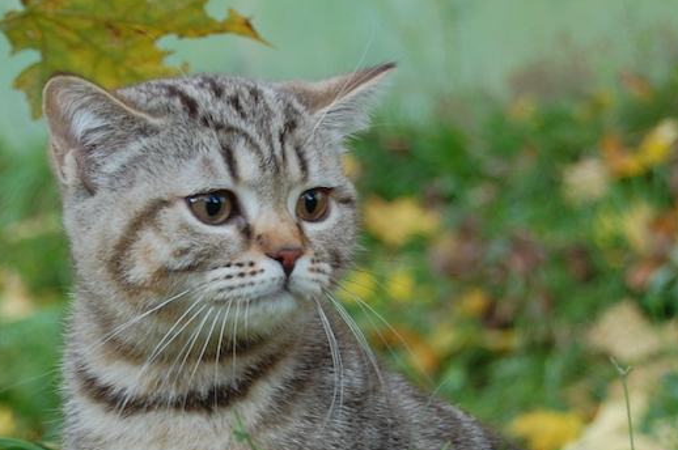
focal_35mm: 139
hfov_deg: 14.8
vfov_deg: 9.8
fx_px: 2615
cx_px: 277
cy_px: 423
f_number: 5.6
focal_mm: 48
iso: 400
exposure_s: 1/60
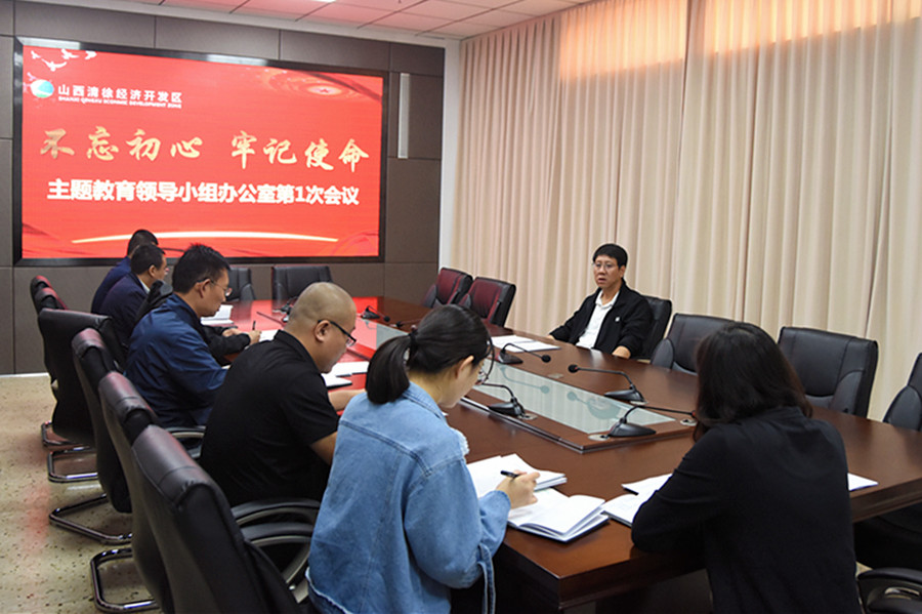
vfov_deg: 47.9
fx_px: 691
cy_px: 307
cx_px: 461
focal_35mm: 27
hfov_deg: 67.4
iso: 2000
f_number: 3.5
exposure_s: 1/160
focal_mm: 18
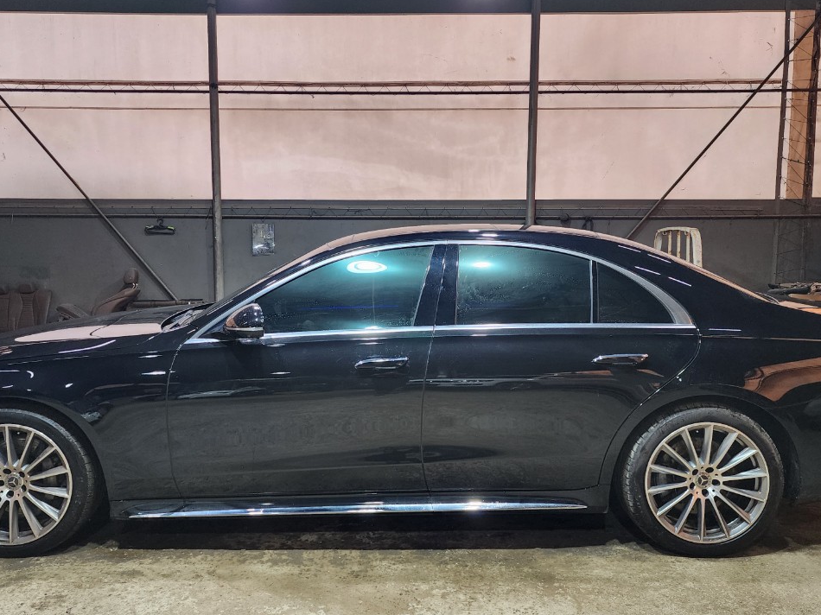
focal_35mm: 31
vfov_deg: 45.4
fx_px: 735
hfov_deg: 58.3
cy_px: 298
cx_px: 385
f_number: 1.8
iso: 125
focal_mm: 6.4
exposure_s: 1/120
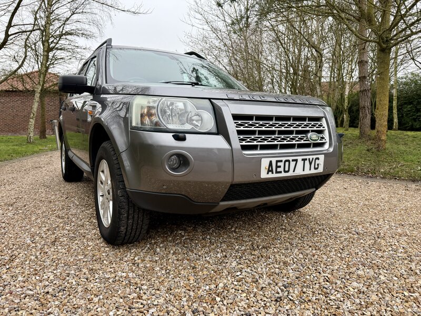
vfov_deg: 56.8
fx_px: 292
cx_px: 210
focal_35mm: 24
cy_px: 158
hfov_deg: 71.6
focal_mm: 6.76
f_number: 1.78
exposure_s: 1/121
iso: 100
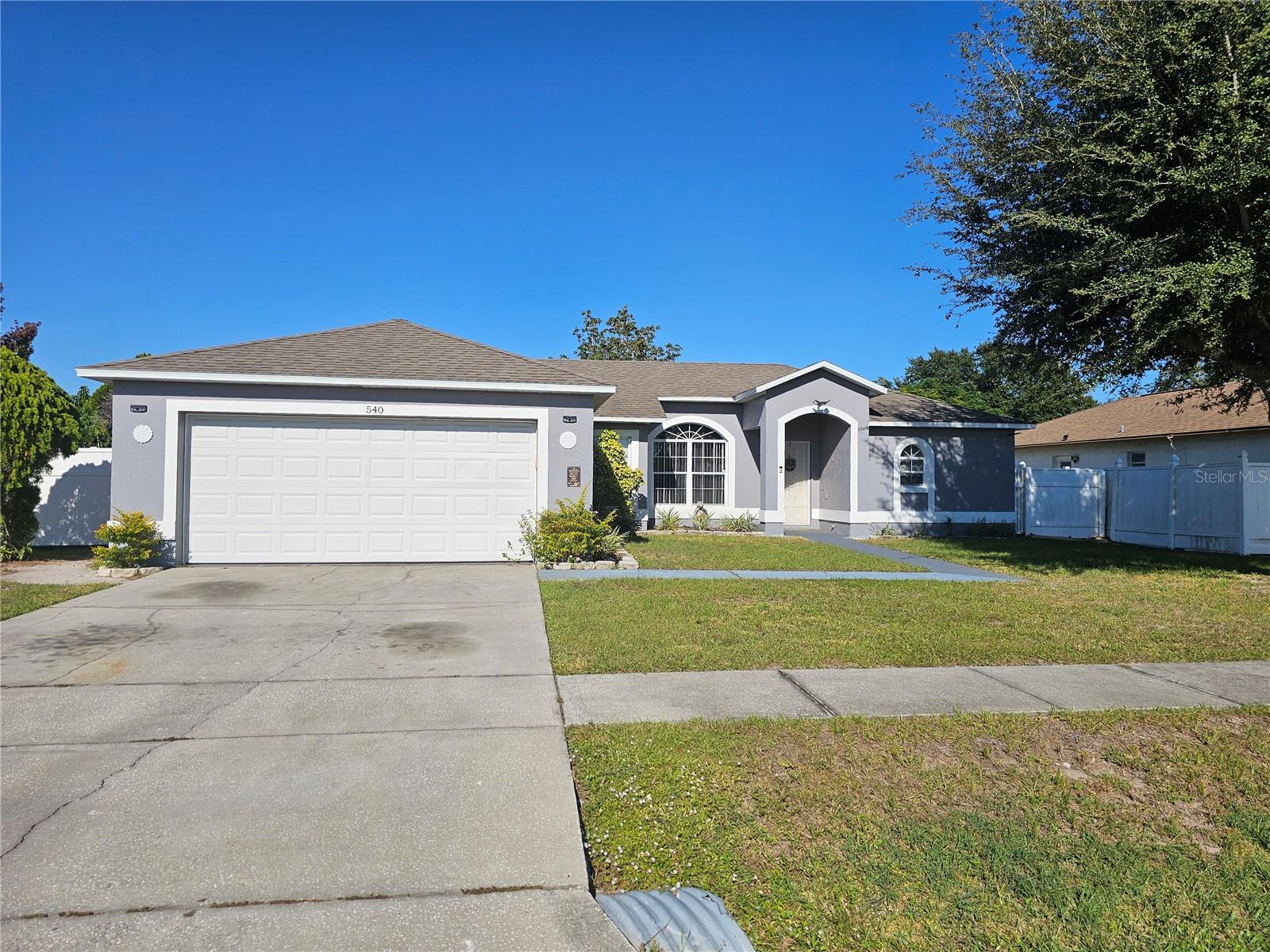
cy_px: 476
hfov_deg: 73.9
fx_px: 844
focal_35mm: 23
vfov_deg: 58.9
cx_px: 635
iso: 10
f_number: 1.7
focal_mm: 6.3
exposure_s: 1/1804
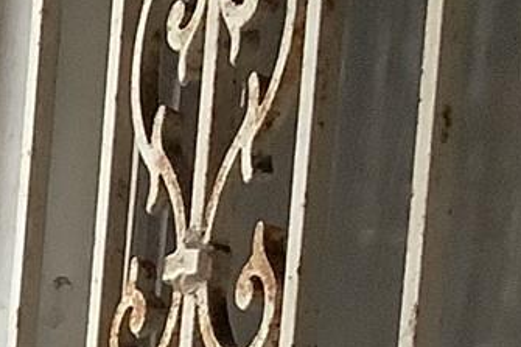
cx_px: -852
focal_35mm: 197
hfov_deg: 9.1
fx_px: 2849
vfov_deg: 6.5
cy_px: 903
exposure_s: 1/60
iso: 250
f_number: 2.4
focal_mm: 3.3
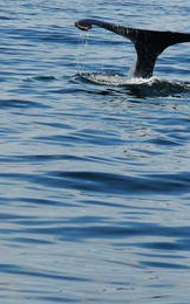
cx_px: 115
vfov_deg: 3.8
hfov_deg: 2.4
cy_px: 145
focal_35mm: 551
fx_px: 4575
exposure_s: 1/640
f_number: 6.3
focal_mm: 150
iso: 200
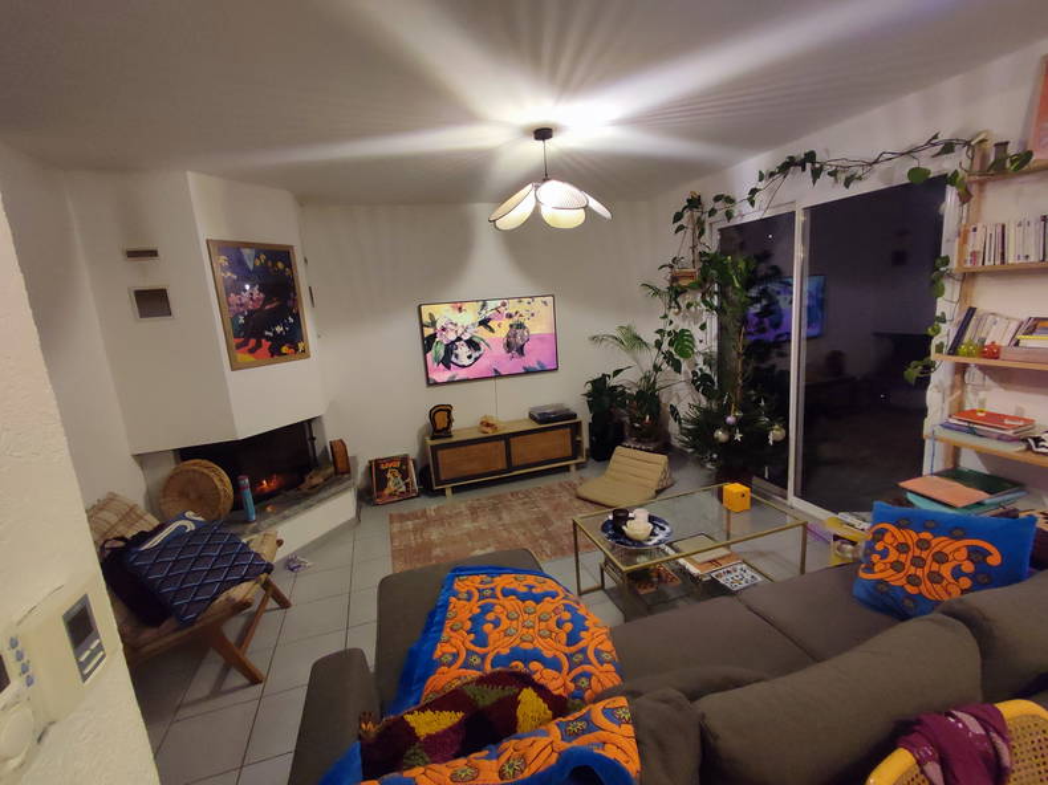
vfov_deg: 78.1
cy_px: 392
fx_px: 484
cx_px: 524
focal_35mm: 16
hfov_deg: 94.5
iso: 385
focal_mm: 1.65
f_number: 2.2
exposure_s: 1/33
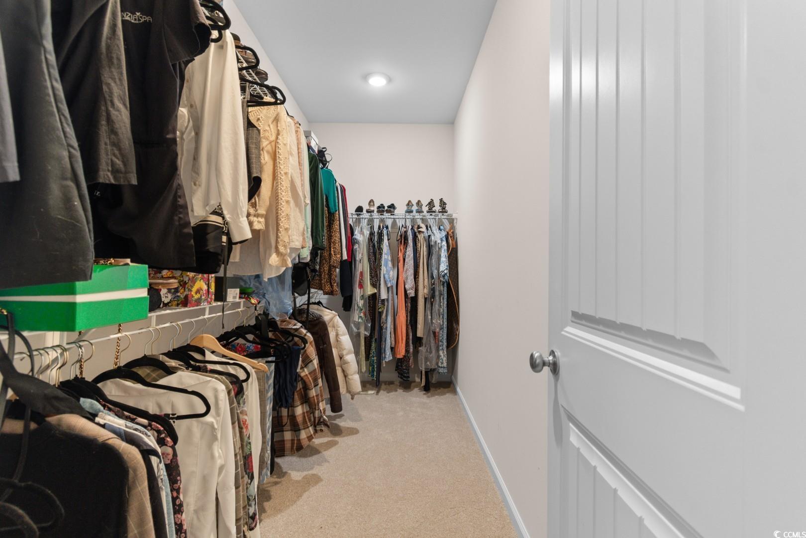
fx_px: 358
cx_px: 403
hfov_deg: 96.7
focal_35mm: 16
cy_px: 269
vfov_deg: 73.7
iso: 100
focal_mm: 11
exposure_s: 1
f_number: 4.8
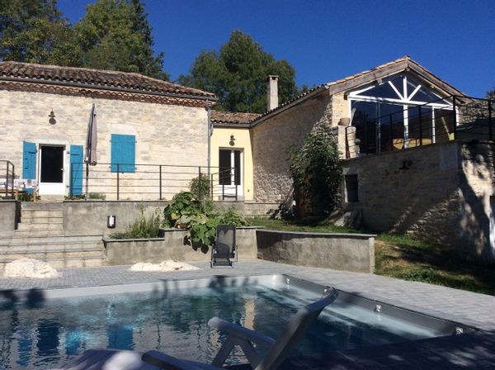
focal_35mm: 32
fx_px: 457
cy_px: 185
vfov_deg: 44.0
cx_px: 248
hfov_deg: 56.9
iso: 32
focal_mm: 3.3
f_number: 2.4
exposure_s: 1/2725
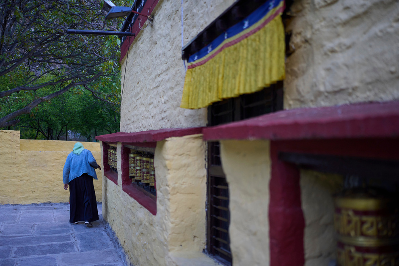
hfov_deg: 50.7
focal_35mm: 38
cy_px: 141
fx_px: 421
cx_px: 189
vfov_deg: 35.1
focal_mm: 35
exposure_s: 1/2500
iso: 800
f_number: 1.4
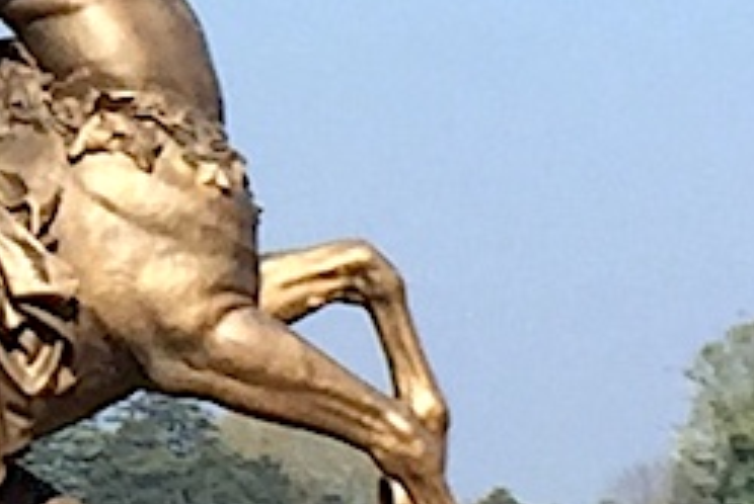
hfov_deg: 20.1
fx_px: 2034
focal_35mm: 97
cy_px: 358
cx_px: -64
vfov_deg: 14.1
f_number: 2.2
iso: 32
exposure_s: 1/1799
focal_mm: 4.15
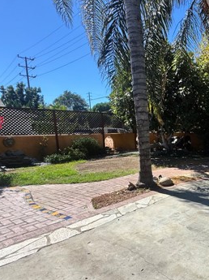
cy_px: 159
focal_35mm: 26
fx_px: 210
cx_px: 198
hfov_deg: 46.4
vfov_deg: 67.1
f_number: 2.2
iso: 40
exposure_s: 1/1143
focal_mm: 2.22
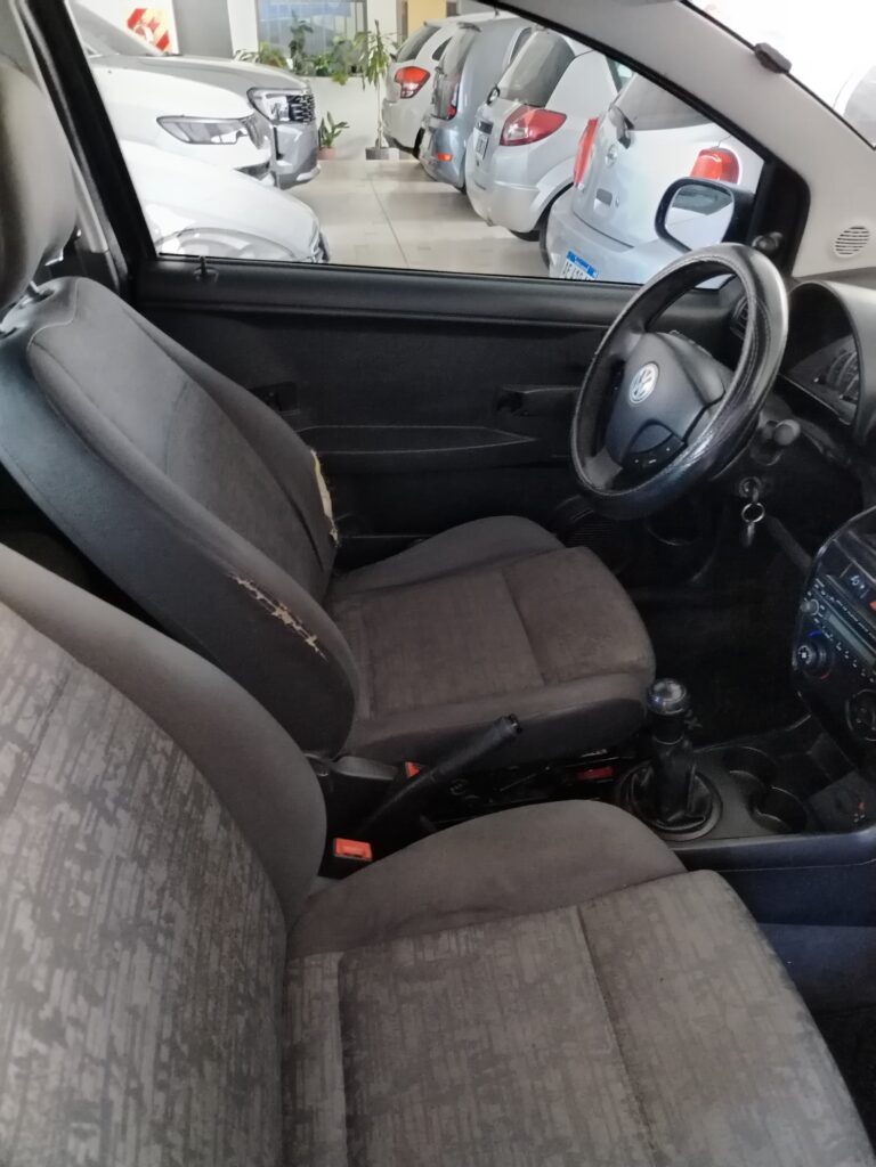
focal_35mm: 24
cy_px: 584
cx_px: 438
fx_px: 810
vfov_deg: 71.6
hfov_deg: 56.8
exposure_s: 1/20
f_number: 1.75
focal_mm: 5.25
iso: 2763
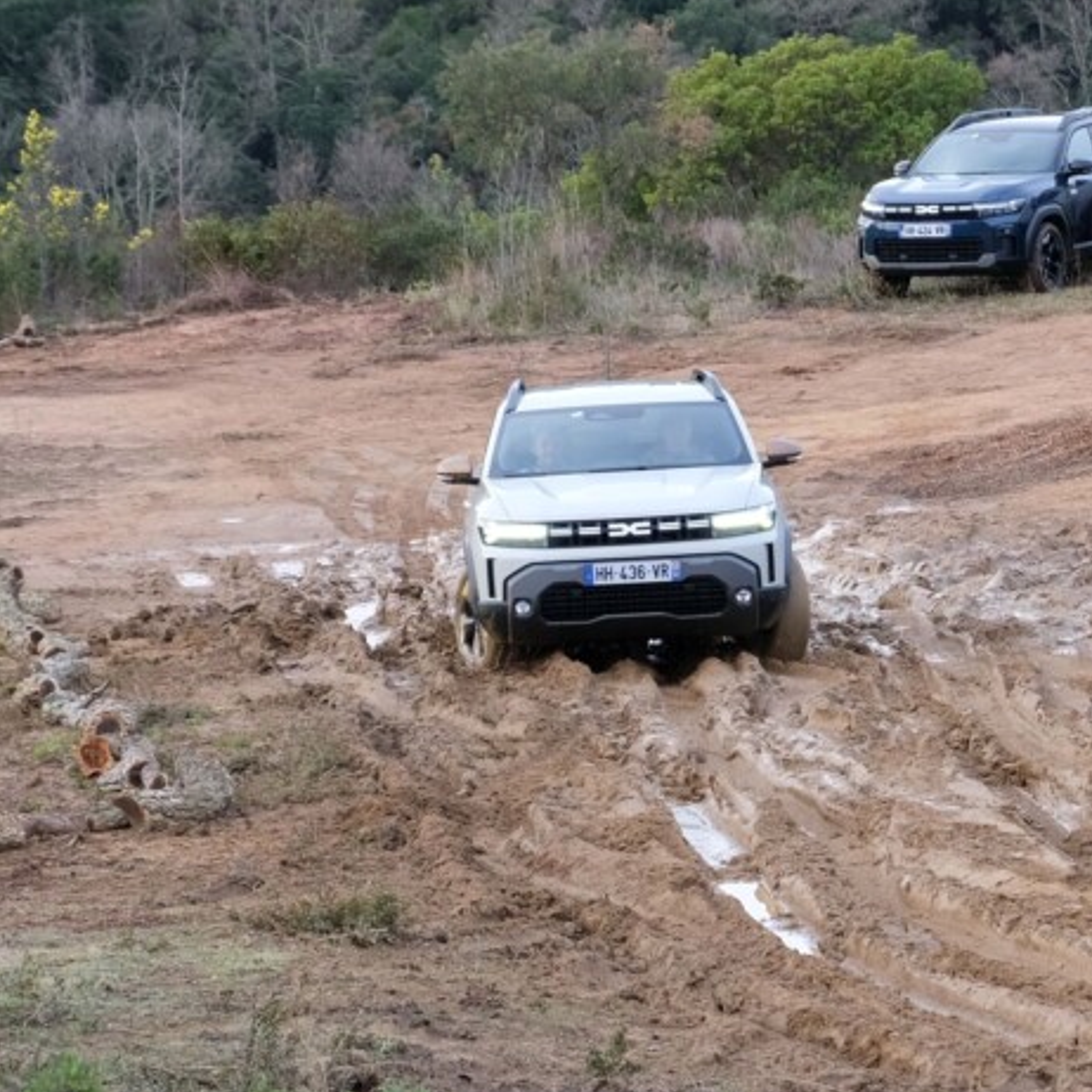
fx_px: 3819
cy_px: 545
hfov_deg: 16.2
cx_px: 785
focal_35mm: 107
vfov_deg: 16.3
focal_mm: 55
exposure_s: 1/160
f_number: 4
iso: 250
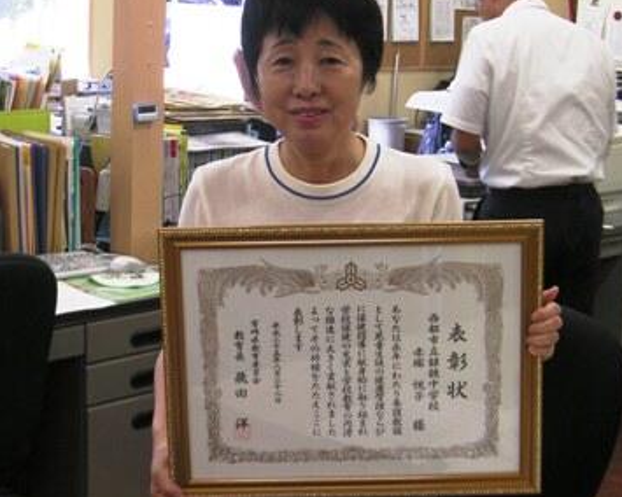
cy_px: 228
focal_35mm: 48
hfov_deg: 38.8
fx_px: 884
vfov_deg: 31.4
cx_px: 321
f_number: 2.9
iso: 50
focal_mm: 6.5
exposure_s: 1/45
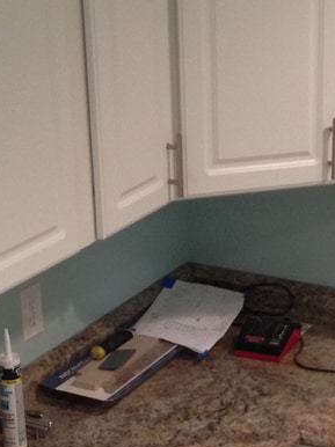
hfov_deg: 12.2
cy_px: 412
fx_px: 1563
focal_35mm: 121
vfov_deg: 16.1
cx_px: 265
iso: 125
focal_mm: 4.28
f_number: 2.4
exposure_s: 1/20
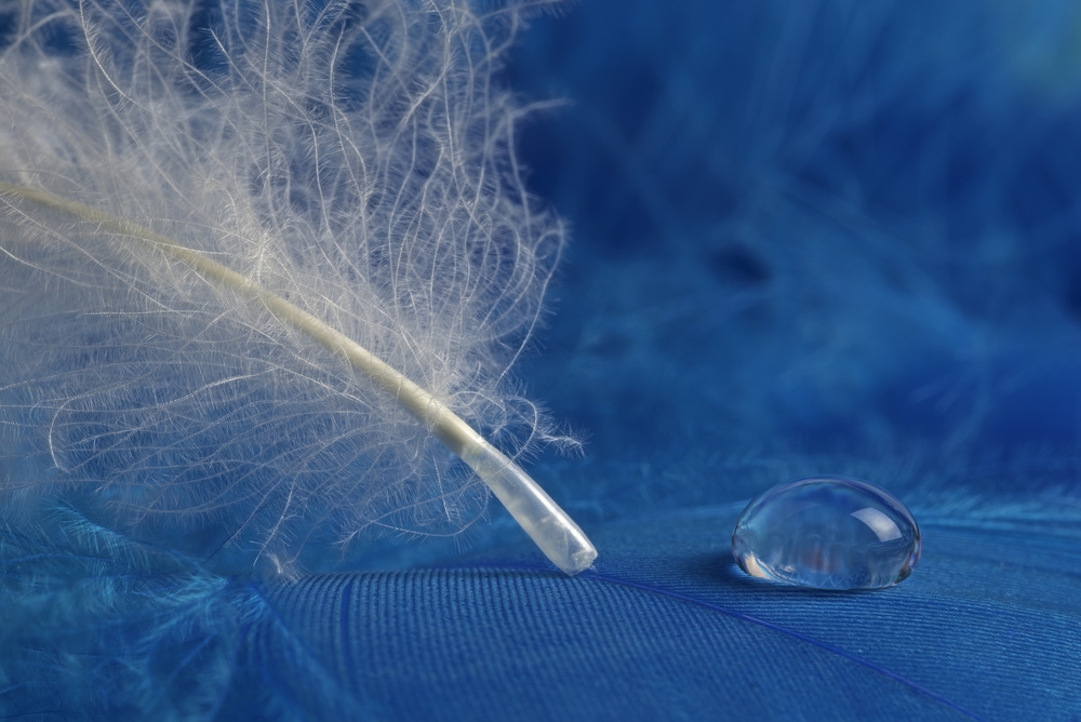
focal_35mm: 90
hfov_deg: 22.6
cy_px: 361
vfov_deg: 15.2
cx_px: 540
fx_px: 2704
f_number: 36
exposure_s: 10
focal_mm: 90
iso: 50
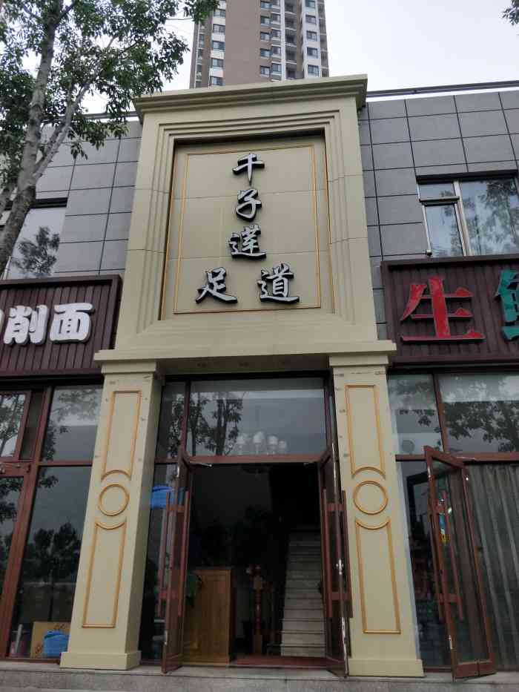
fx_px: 500
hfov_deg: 54.9
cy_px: 346
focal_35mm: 25
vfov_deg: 69.4
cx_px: 260
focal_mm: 4.27
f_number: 1.7
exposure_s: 1/1429
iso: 89
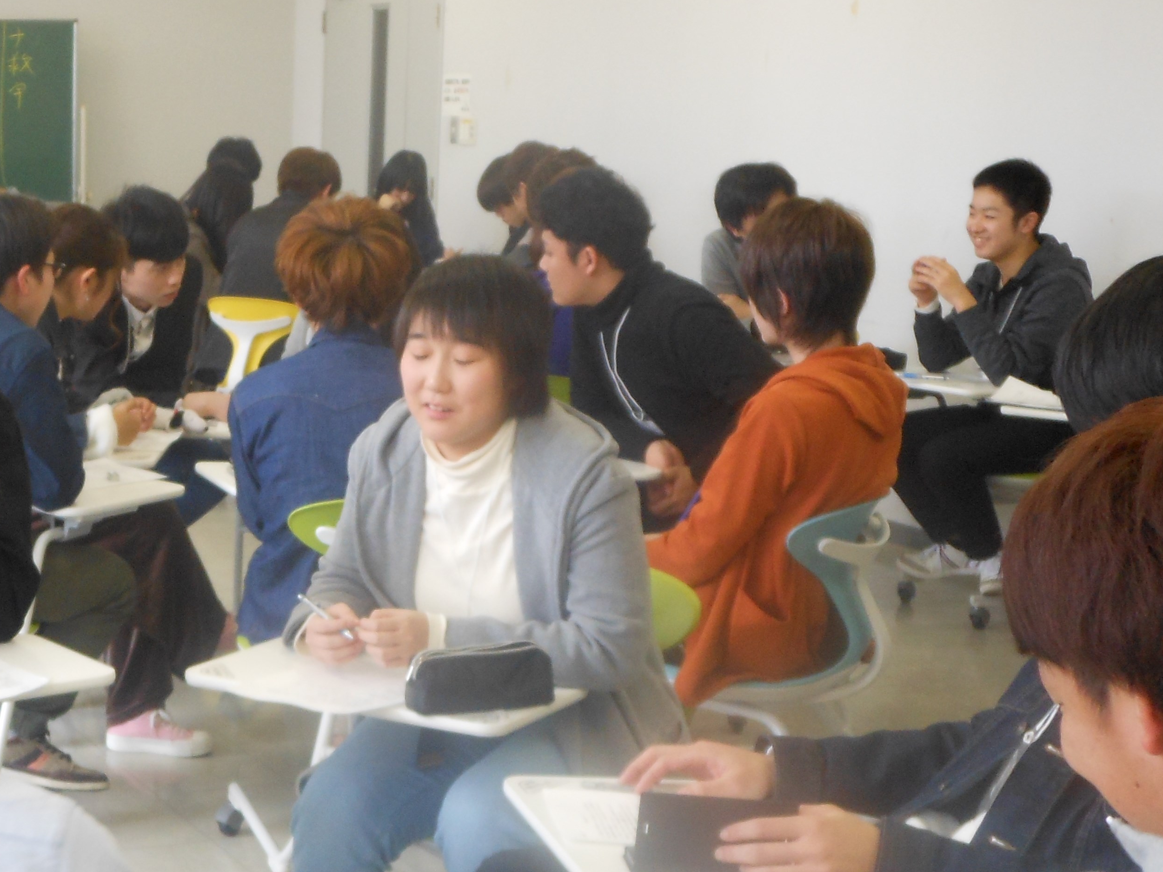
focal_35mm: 70
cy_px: 457
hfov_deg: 26.7
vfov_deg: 21.0
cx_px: 98
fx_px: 2352
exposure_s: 1/30
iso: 200
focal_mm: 6.8
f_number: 3.6
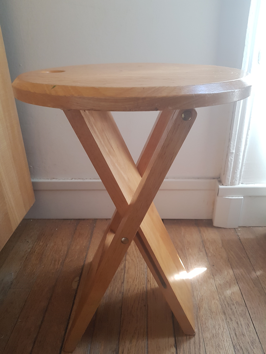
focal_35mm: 26
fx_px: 266
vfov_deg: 67.3
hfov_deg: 53.1
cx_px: 133
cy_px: 177
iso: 160
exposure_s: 1/50
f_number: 1.7
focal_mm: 4.2
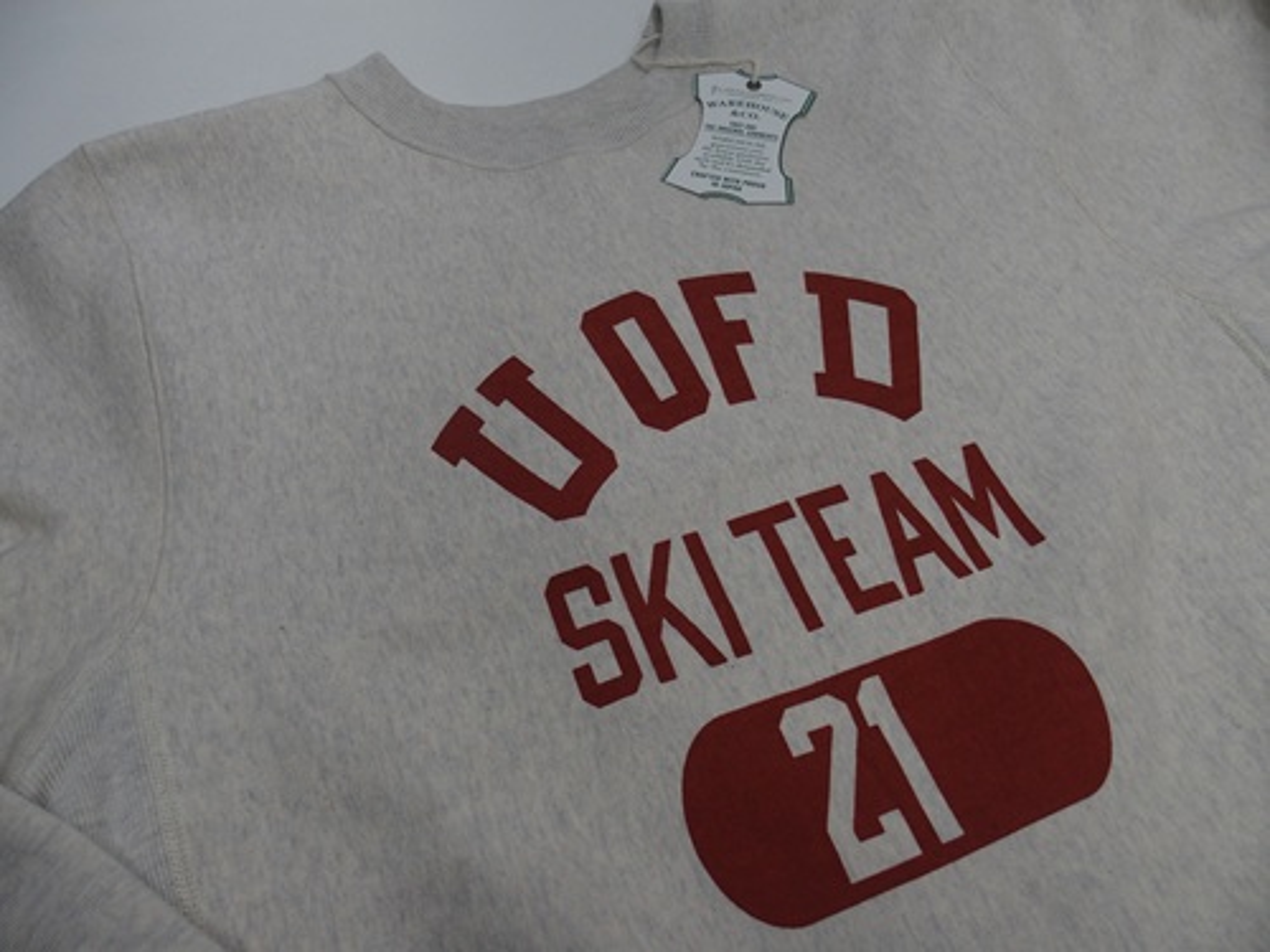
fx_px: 1027
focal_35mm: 28
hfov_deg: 63.4
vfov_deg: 49.7
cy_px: 476
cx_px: 635
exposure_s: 1/125
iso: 100
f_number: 2.8
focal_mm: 6
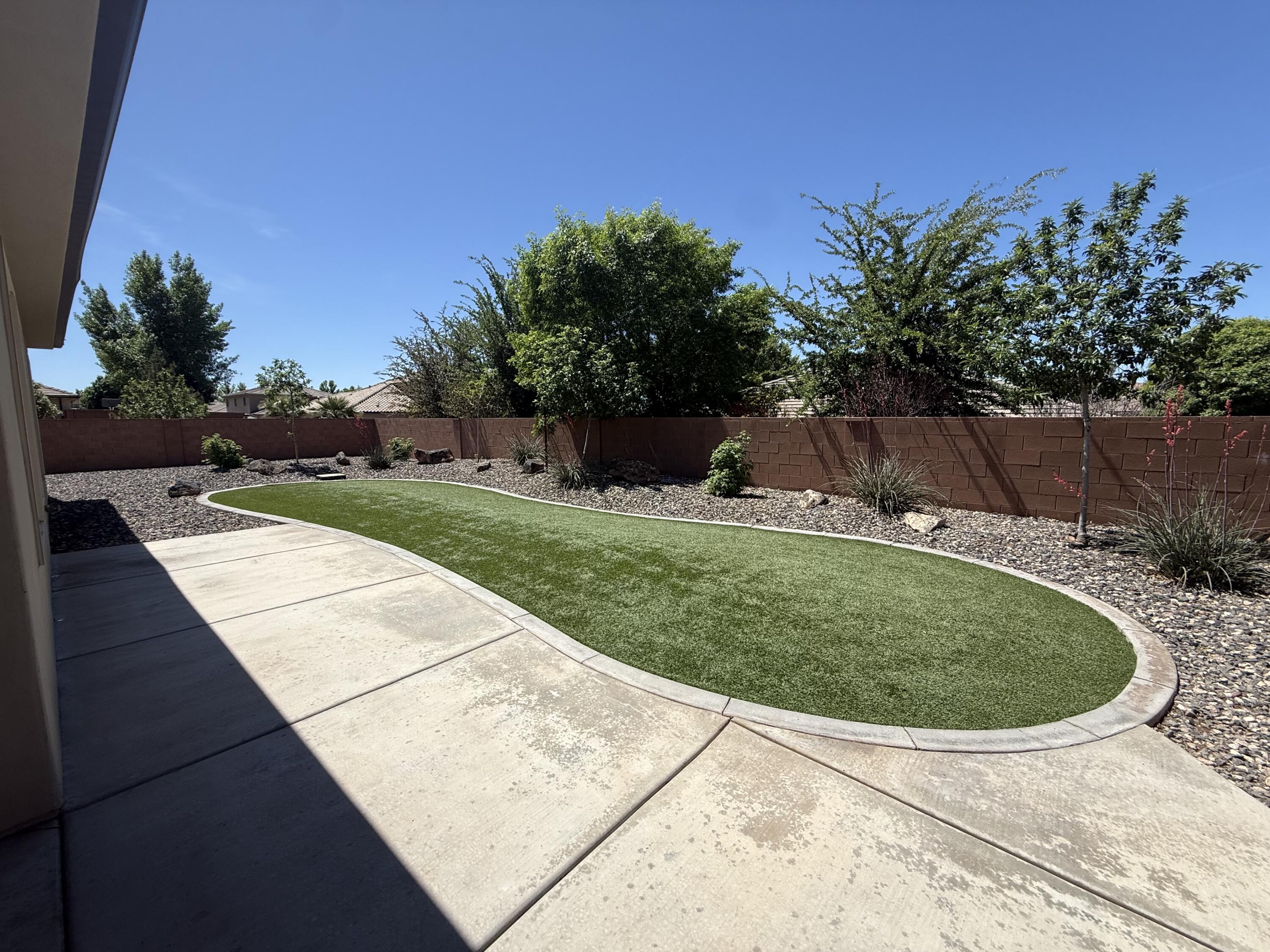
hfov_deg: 102.1
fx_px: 514
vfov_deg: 85.7
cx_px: 635
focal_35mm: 14
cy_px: 476
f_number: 2.2
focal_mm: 2.22
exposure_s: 1/1795
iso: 50
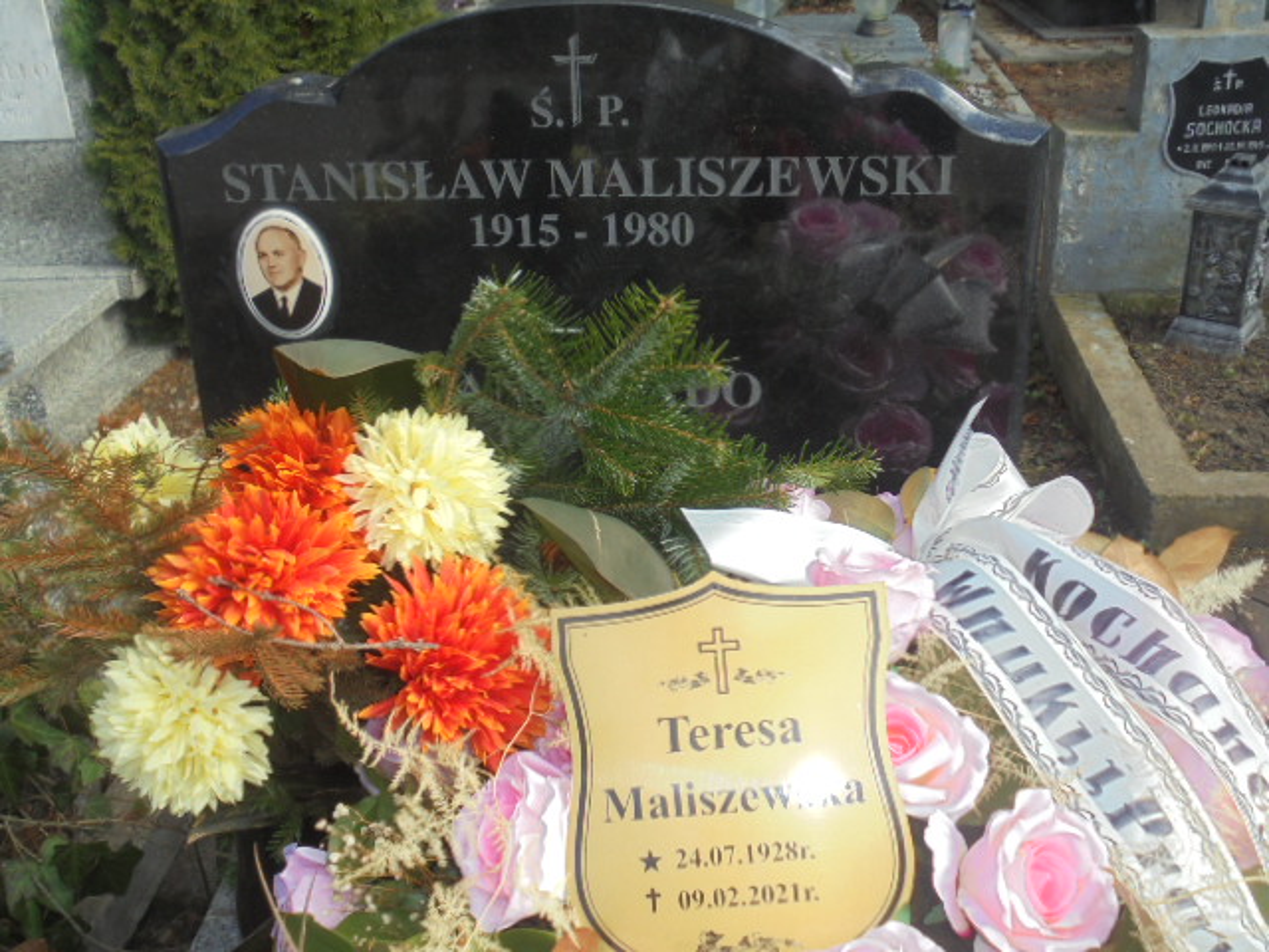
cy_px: 476
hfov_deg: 49.0
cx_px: 634
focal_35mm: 38
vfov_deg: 37.7
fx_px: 1393
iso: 100
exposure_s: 1/250
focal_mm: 6.9
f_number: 4.2
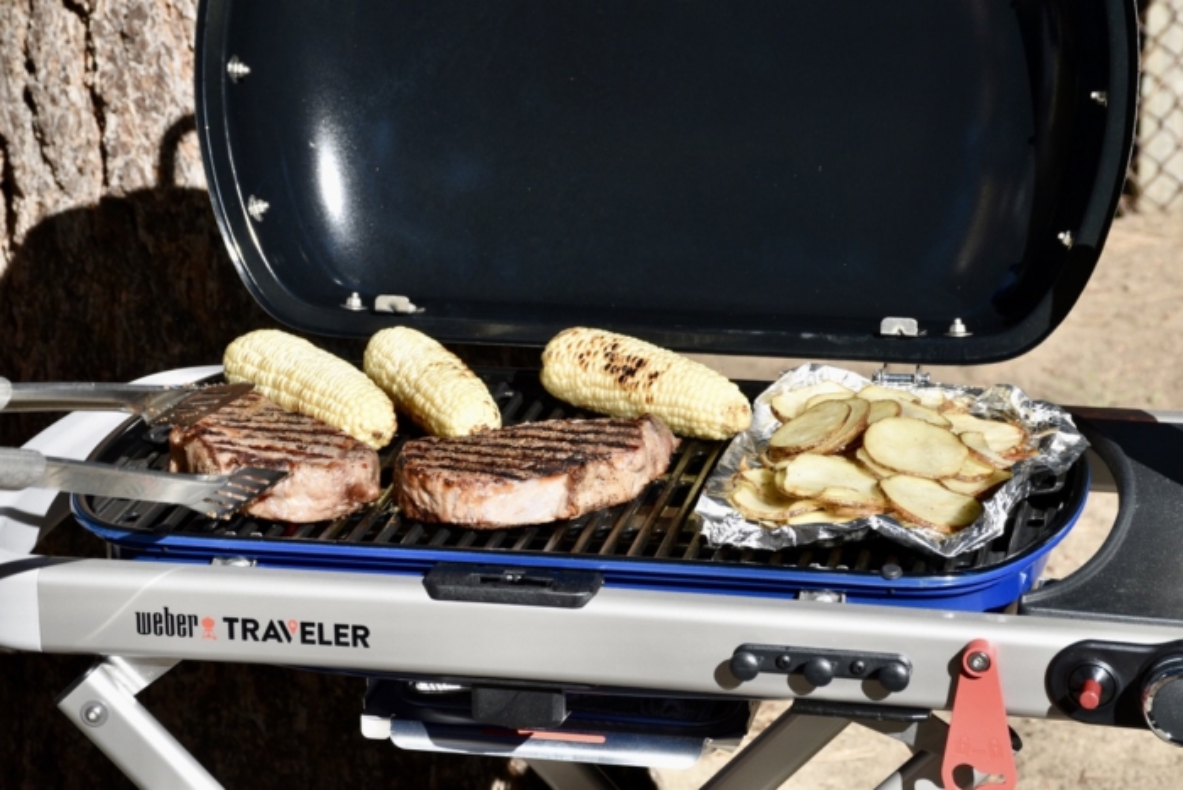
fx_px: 3254
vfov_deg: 13.8
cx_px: 592
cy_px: 395
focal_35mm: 99
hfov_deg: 20.6
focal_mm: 66
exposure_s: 1/400
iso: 200
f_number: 10
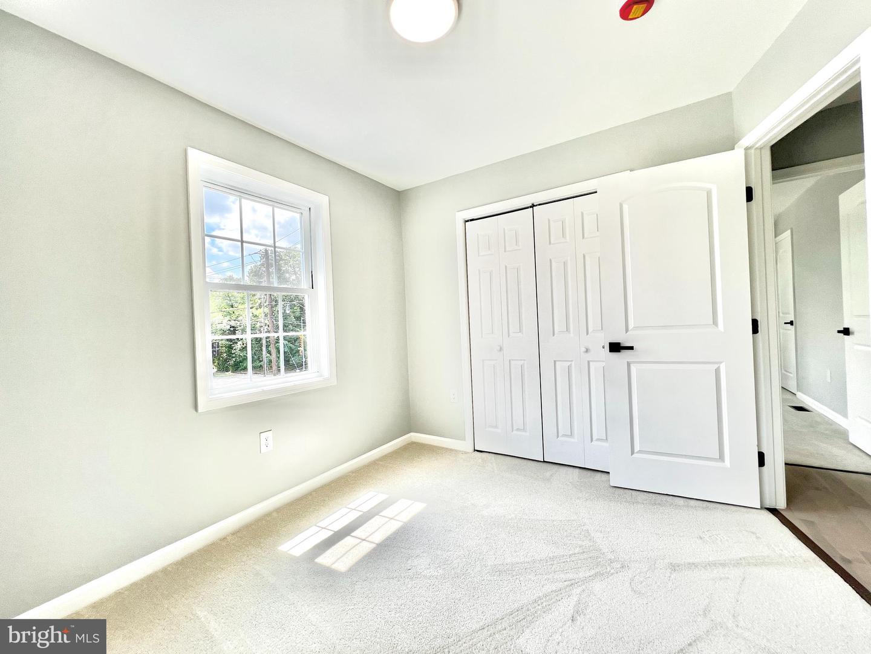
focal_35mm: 13
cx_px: 436
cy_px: 327
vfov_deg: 89.9
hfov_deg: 106.2
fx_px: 327
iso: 32
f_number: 1.8
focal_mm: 1.57
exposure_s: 1/191
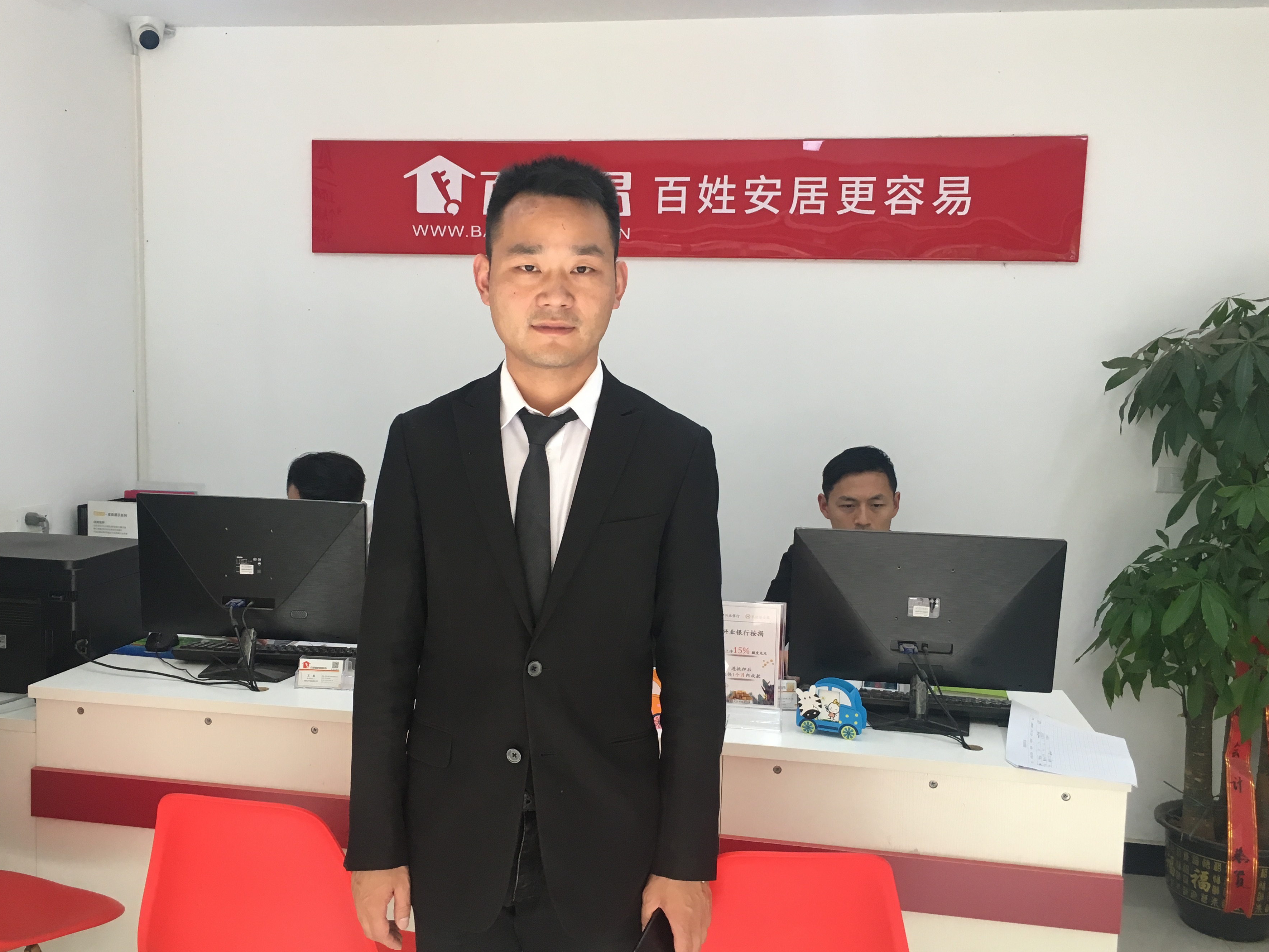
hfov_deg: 55.3
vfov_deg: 42.9
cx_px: 602
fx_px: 1210
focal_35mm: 33
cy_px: 480
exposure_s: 1/33
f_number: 2.2
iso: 40
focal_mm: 4.15
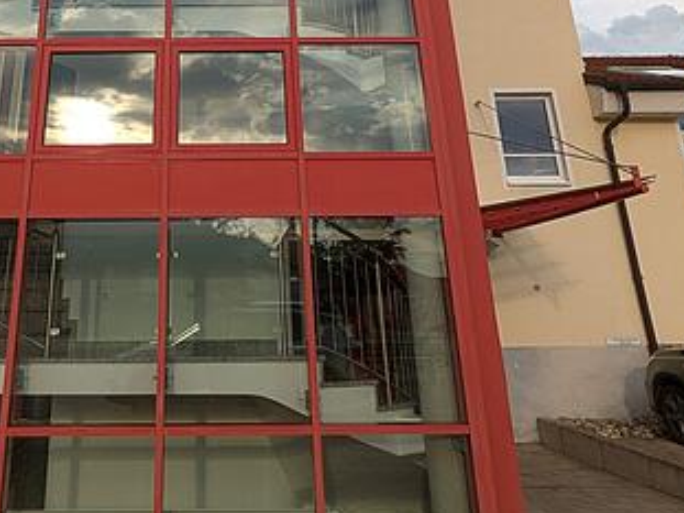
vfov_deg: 36.4
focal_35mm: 36
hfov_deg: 50.3
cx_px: 220
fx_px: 711
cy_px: 24
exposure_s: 1/1160
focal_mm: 1.83
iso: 52
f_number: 2.2
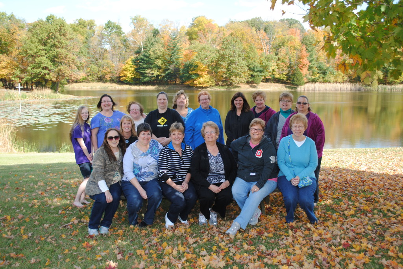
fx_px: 403
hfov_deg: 53.1
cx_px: 202
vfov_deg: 37.0
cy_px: 134
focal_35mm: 36
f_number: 5
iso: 100
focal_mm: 24
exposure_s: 1/200
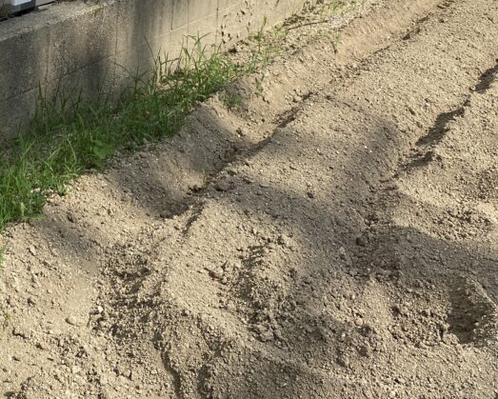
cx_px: 95
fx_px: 944
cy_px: -21
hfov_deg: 28.9
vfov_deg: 22.7
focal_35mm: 64
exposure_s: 1/4608
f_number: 1.8
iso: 32
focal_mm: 4.25
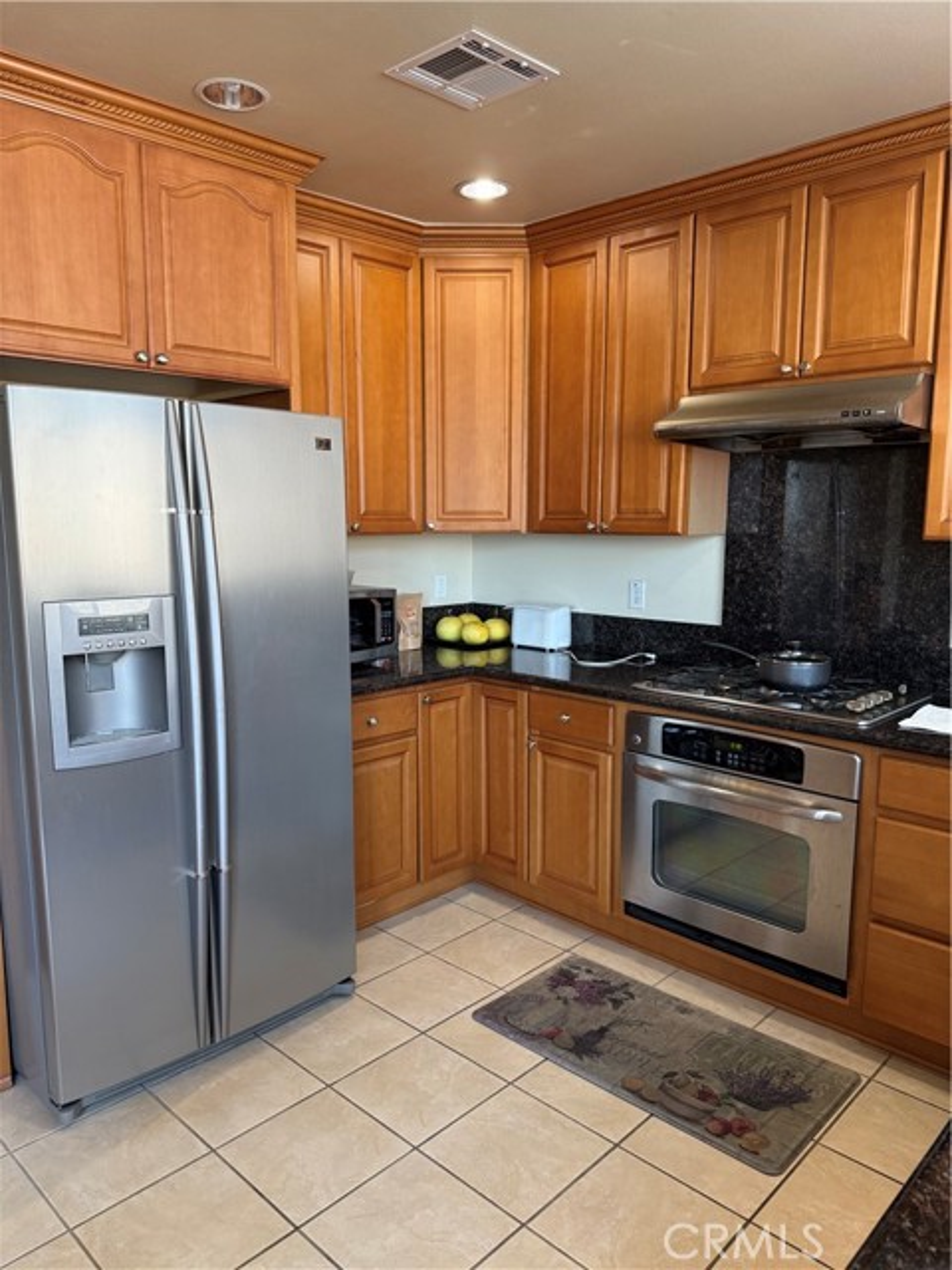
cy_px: 635
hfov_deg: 56.8
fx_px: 880
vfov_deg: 71.6
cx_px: 476
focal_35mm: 24
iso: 200
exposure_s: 1/120
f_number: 1.78
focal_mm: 6.76
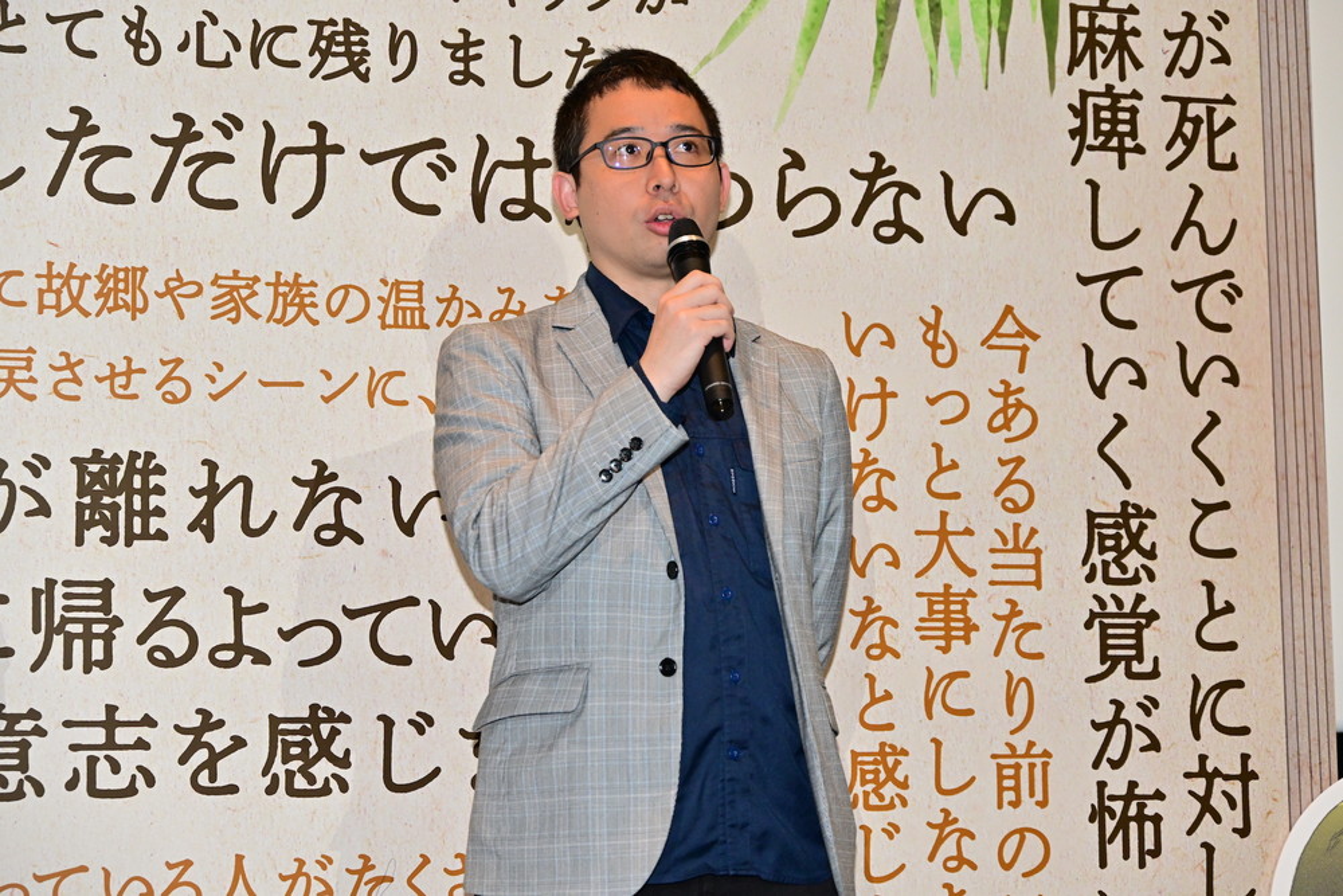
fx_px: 3768
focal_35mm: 101
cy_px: 448
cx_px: 672
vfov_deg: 13.6
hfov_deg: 20.2
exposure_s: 1/200
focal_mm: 101
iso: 3200
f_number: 6.3
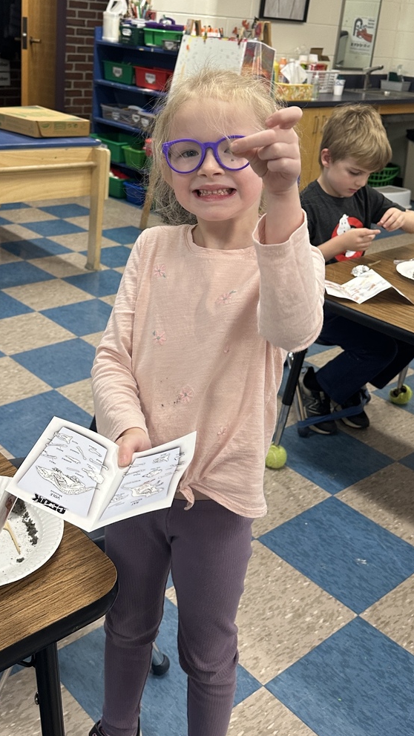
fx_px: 527
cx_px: 156
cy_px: 364
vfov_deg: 69.9
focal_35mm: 27
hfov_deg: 42.6
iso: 200
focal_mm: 6.86
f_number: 1.78
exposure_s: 1/60
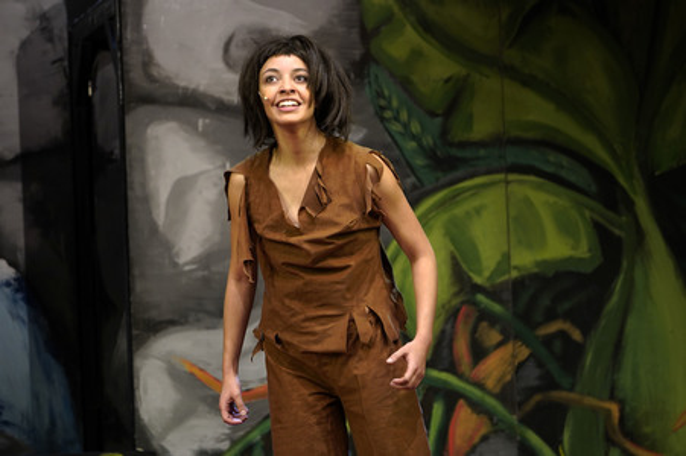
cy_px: 228
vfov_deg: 6.9
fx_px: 3808
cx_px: 343
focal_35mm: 200
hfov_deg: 10.3
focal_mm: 200
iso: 1600
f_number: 5.6
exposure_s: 1/250
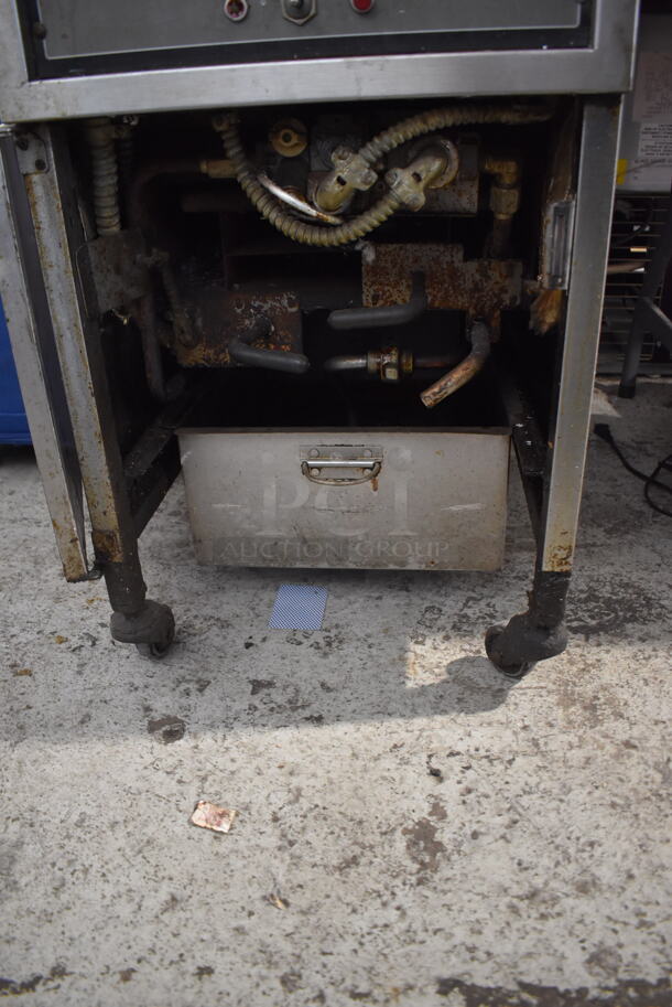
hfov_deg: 48.0
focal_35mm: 27
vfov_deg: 67.3
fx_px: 755
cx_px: 336
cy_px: 504
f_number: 3.5
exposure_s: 1/30
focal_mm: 18
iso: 2000
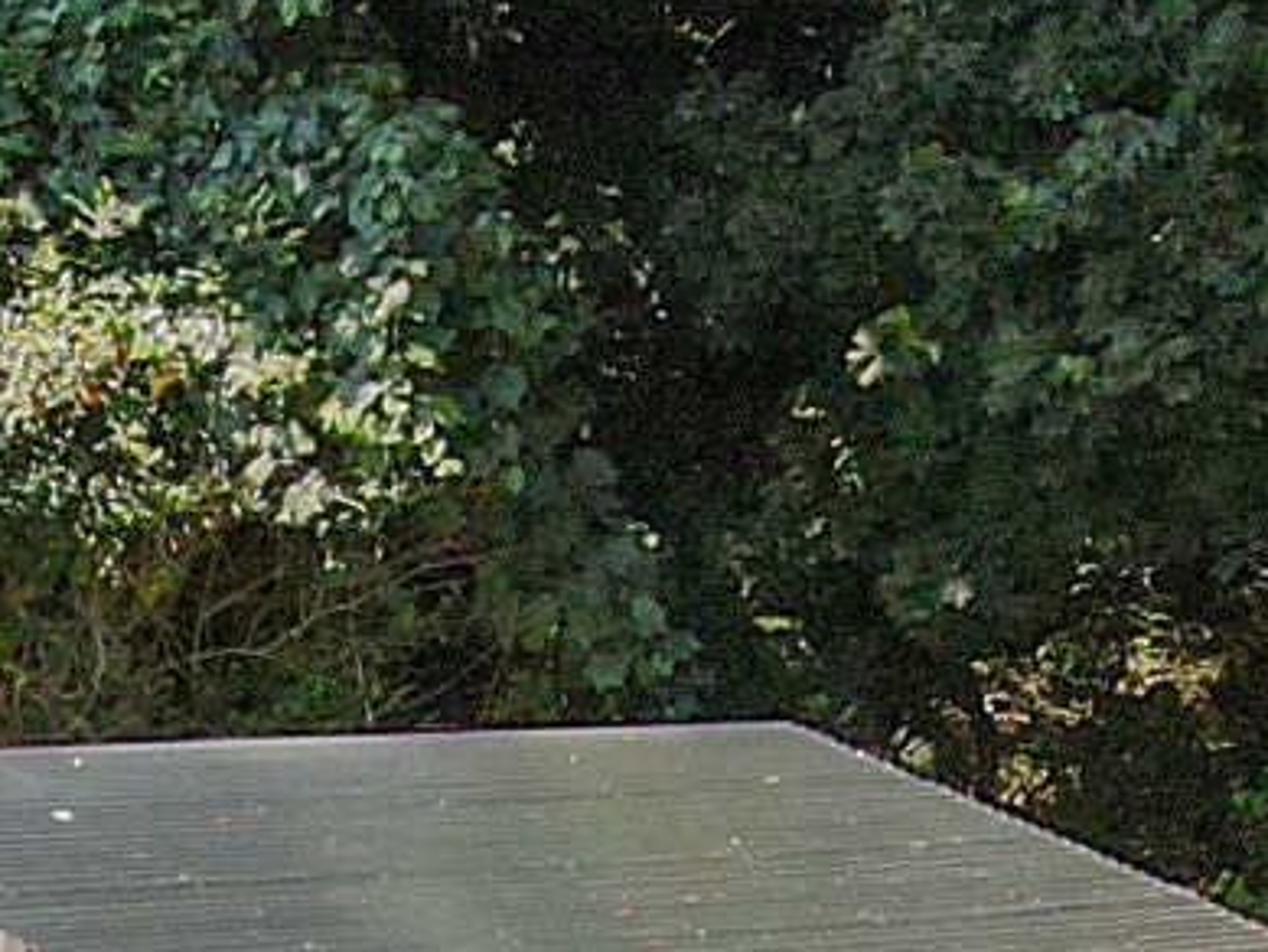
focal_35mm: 158
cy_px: 2468
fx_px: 5789
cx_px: -55
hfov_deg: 12.3
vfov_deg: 8.4
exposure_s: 1/640
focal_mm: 4.5
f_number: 2.8
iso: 100
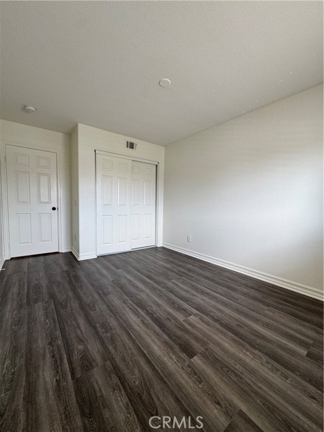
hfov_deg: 85.7
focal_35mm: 14
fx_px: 175
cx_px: 162
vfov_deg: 102.1
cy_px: 216
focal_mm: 2.22
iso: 125
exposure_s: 1/99
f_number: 2.2
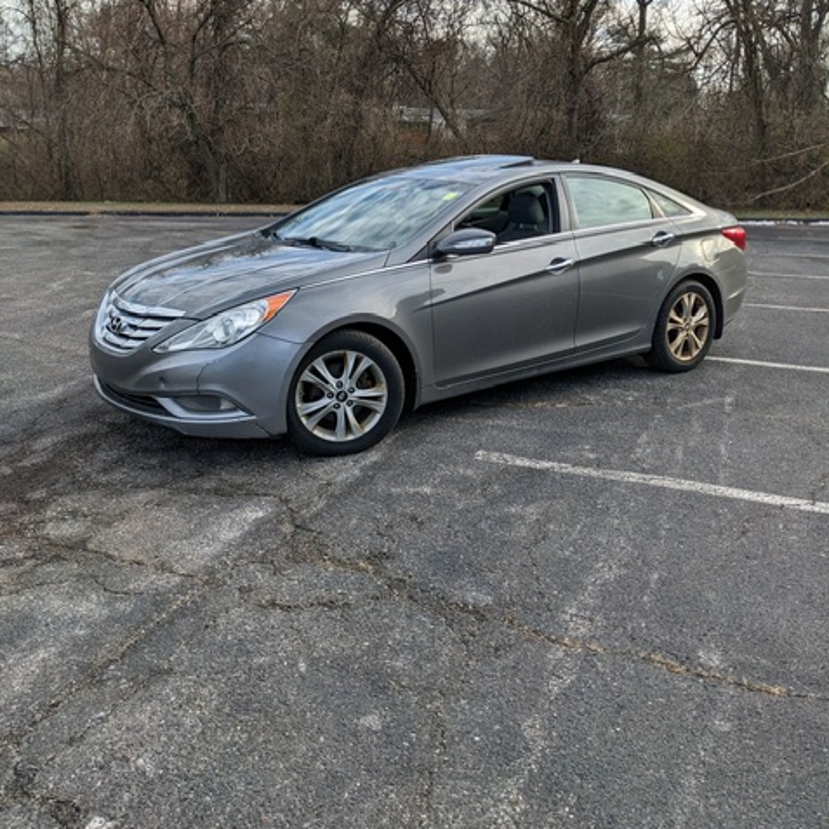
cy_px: 313
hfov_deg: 51.1
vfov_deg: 50.6
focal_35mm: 32
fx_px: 867
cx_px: 414
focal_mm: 4.38
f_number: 1.73
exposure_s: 1/1957
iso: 67
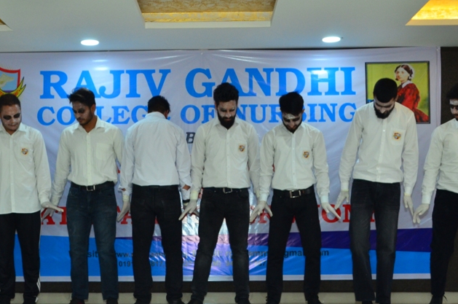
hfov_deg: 34.0
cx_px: 186
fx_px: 747
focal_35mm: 59
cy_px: 213
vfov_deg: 22.9
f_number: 5.6
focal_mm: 25
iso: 1000
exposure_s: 1/125
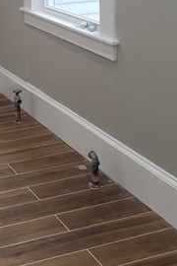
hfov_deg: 16.9
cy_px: -2
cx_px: -39
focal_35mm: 77
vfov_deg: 25.0
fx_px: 568
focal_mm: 5.4
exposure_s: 1/60
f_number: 1.8
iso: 50
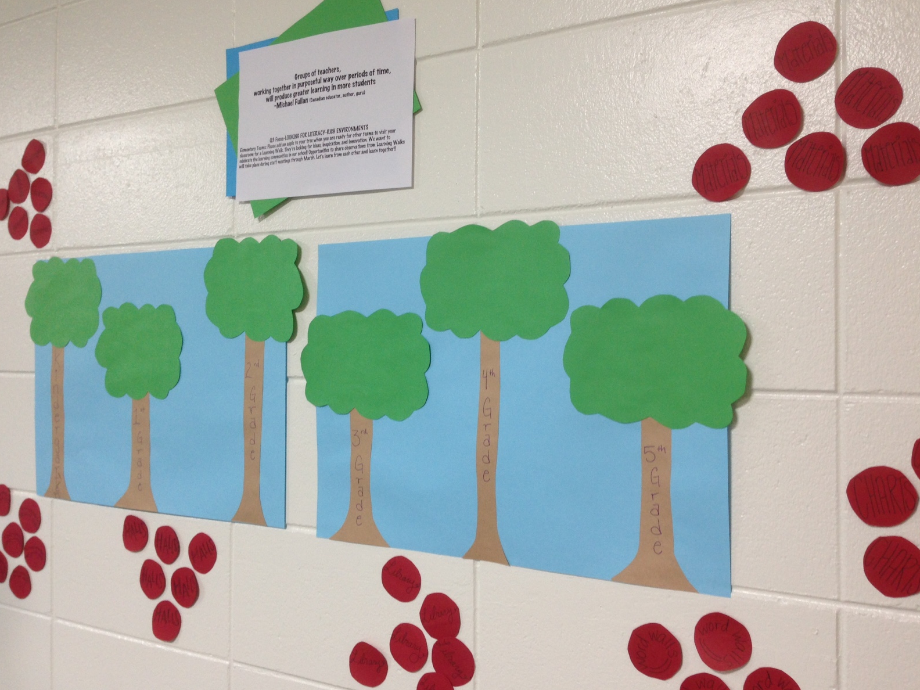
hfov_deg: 54.0
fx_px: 904
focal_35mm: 34
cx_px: 459
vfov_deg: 41.8
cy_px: 343
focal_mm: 4.12
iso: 64
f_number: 2.4
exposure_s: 1/20
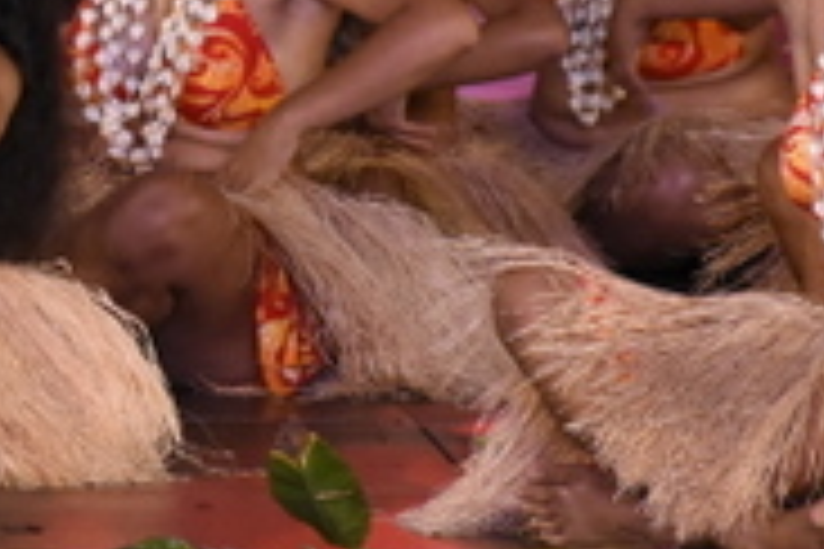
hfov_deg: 2.8
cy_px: 63
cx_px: -153
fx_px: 16845
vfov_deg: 1.9
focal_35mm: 736
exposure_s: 1/400
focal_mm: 140
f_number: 7.1
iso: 6400
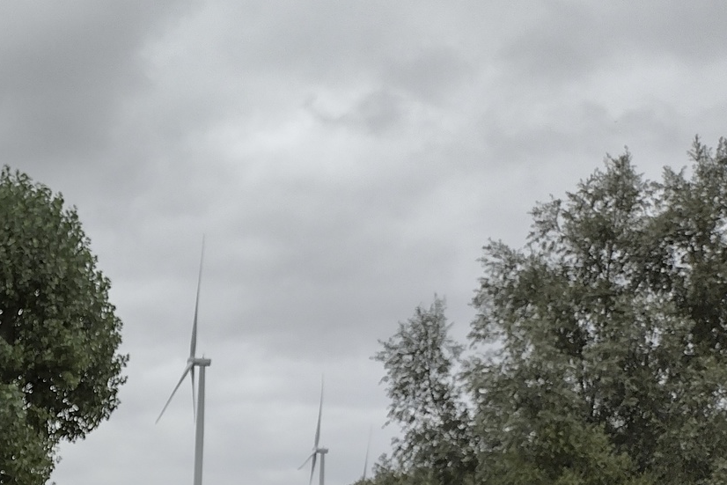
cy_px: 677
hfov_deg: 21.5
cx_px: -229
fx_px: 1717
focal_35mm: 85
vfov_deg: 15.1
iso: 100
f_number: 1.7
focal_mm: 4.71
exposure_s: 1/1590
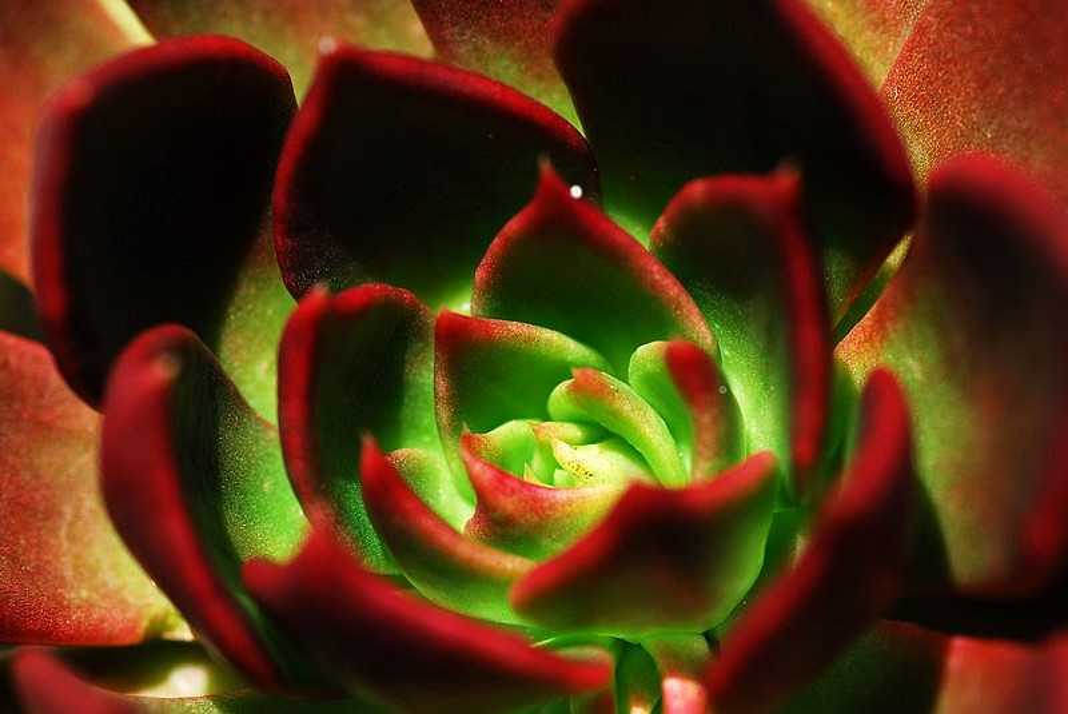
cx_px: 534
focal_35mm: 158
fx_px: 4677
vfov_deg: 8.7
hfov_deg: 13.0
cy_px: 357
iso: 200
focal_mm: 105
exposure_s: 1/640
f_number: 5.6
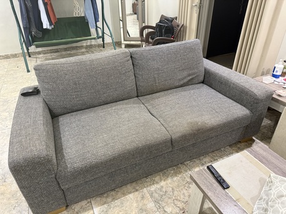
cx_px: 143
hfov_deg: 71.6
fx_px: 198
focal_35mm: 24
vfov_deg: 56.8
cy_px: 107
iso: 320
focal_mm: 6.76
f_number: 1.78
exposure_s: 1/51
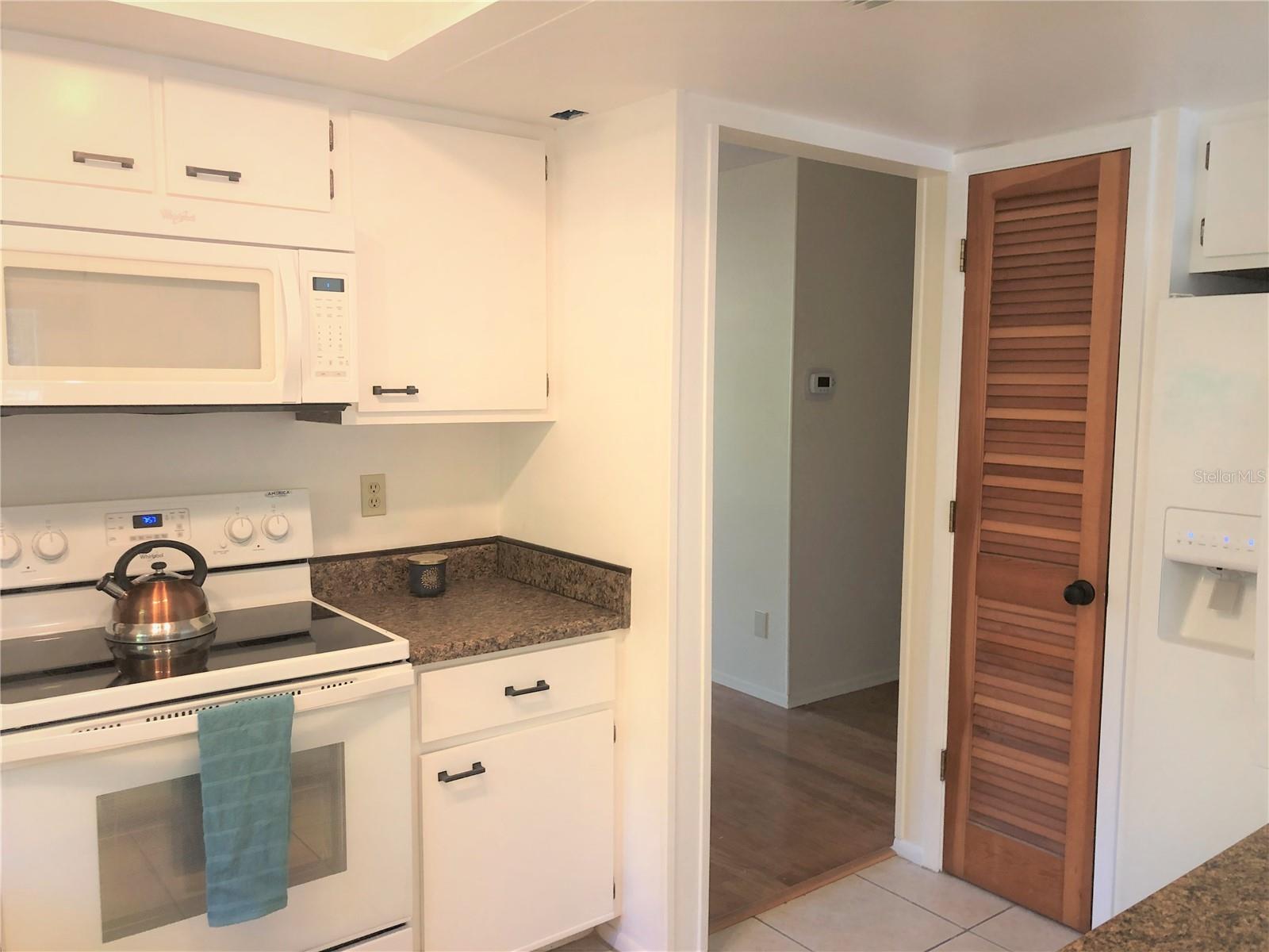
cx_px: 634
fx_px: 1026
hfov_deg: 63.4
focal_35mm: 28
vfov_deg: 49.7
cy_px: 476
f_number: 1.8
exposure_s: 1/17
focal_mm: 4
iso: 40
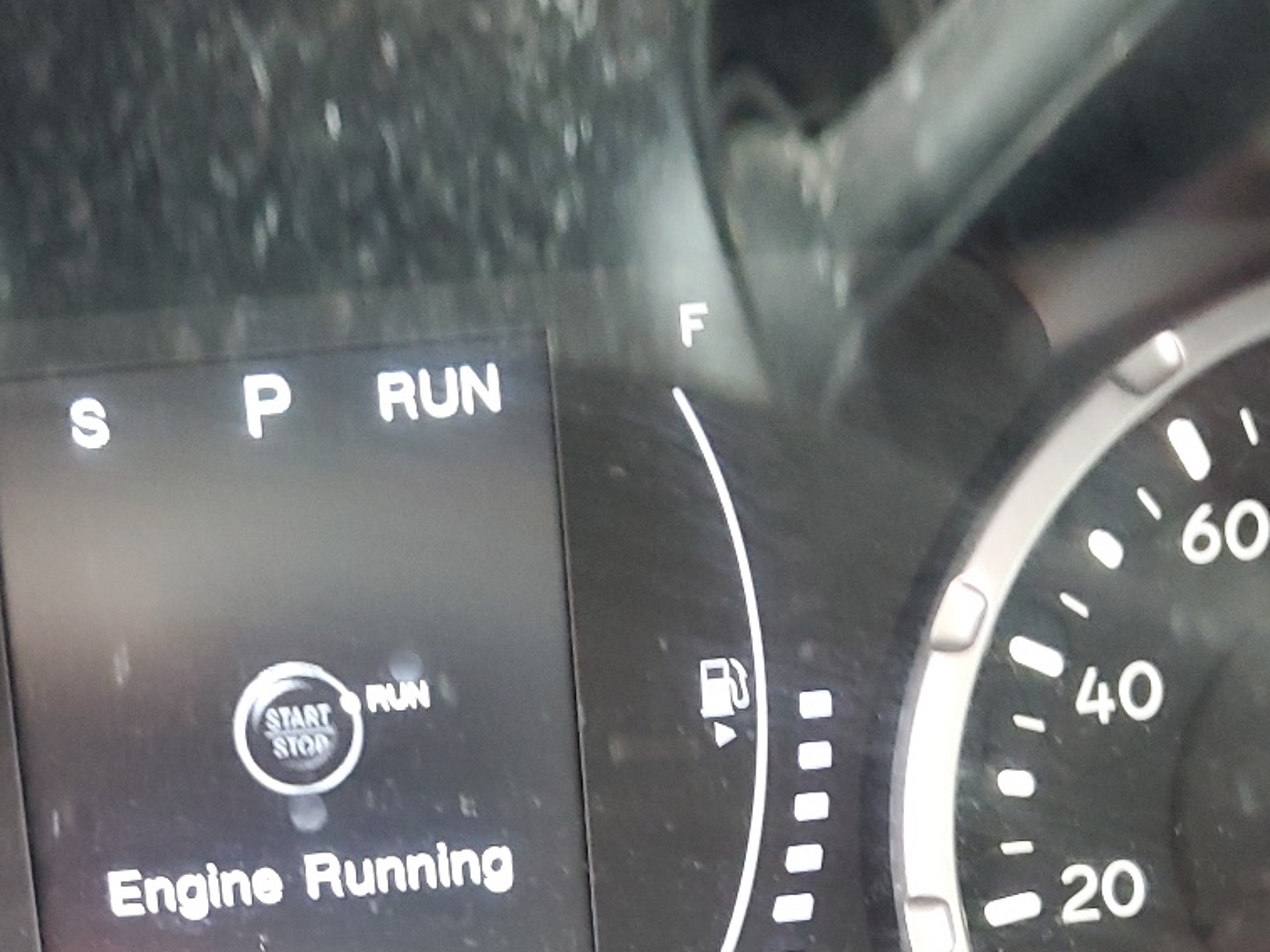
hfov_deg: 34.6
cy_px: 999
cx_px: 407
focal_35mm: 55
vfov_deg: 25.0
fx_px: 2018
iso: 225
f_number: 1.5
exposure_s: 1/60.2
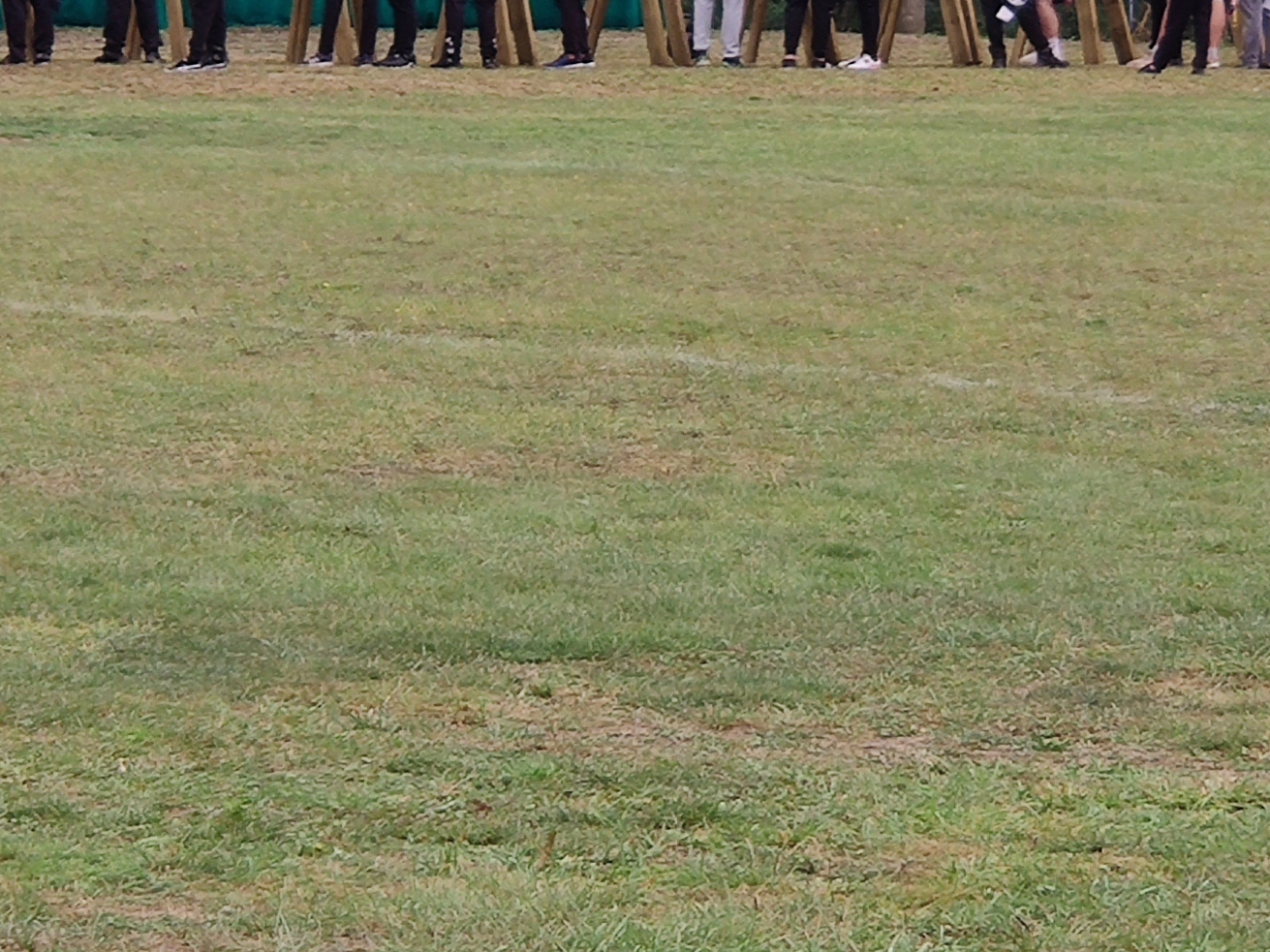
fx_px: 8731
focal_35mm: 238
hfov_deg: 8.3
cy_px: 65
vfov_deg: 6.2
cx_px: 565
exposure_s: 1/432
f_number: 2.2
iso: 100
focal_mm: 6.22
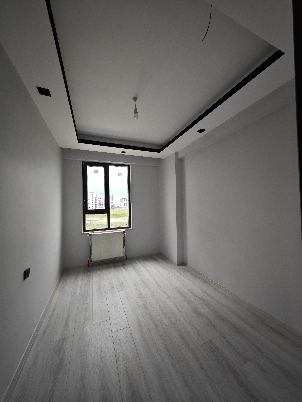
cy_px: 201
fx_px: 140
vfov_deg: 110.5
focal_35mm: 12
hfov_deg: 94.5
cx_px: 151
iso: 160
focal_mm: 2.03
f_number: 1.8
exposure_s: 1/109
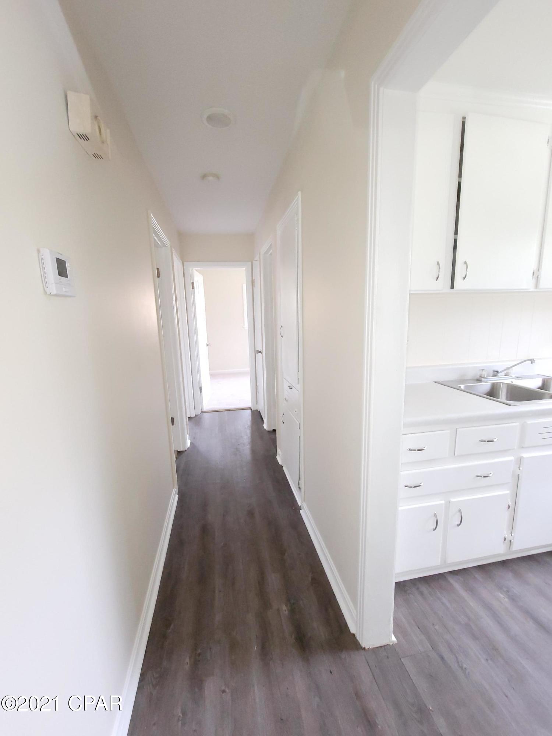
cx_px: 276
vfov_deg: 106.2
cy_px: 368
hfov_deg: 89.9
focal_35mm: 13
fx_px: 276
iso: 400
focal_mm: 2.2
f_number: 2.2
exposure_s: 1/59
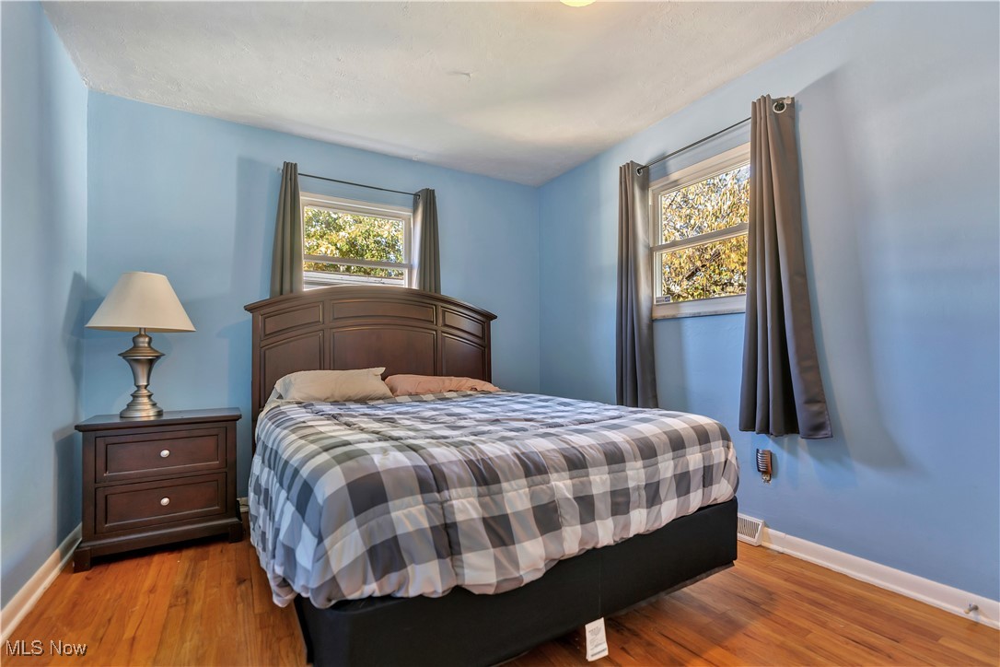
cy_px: 334
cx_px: 500
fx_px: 444
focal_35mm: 16
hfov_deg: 96.7
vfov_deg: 73.7
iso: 400
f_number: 2.8
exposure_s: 1/40
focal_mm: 16
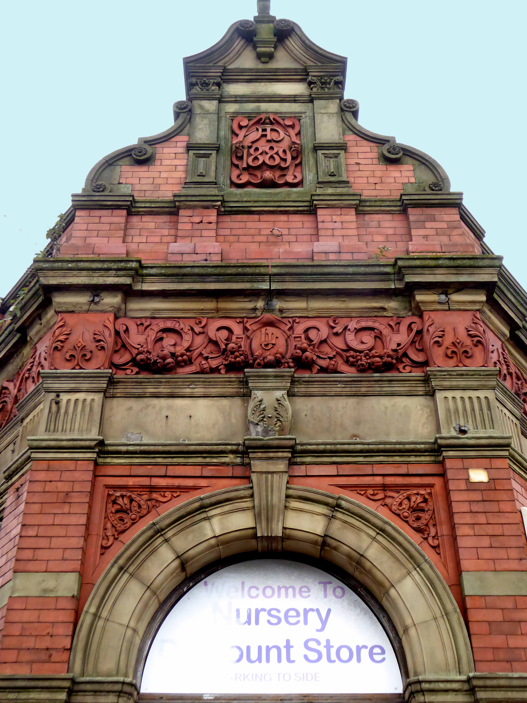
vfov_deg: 49.0
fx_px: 771
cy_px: 351
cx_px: 269
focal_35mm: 38
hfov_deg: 37.7
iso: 400
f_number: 3.7
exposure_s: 1/250
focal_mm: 6.7
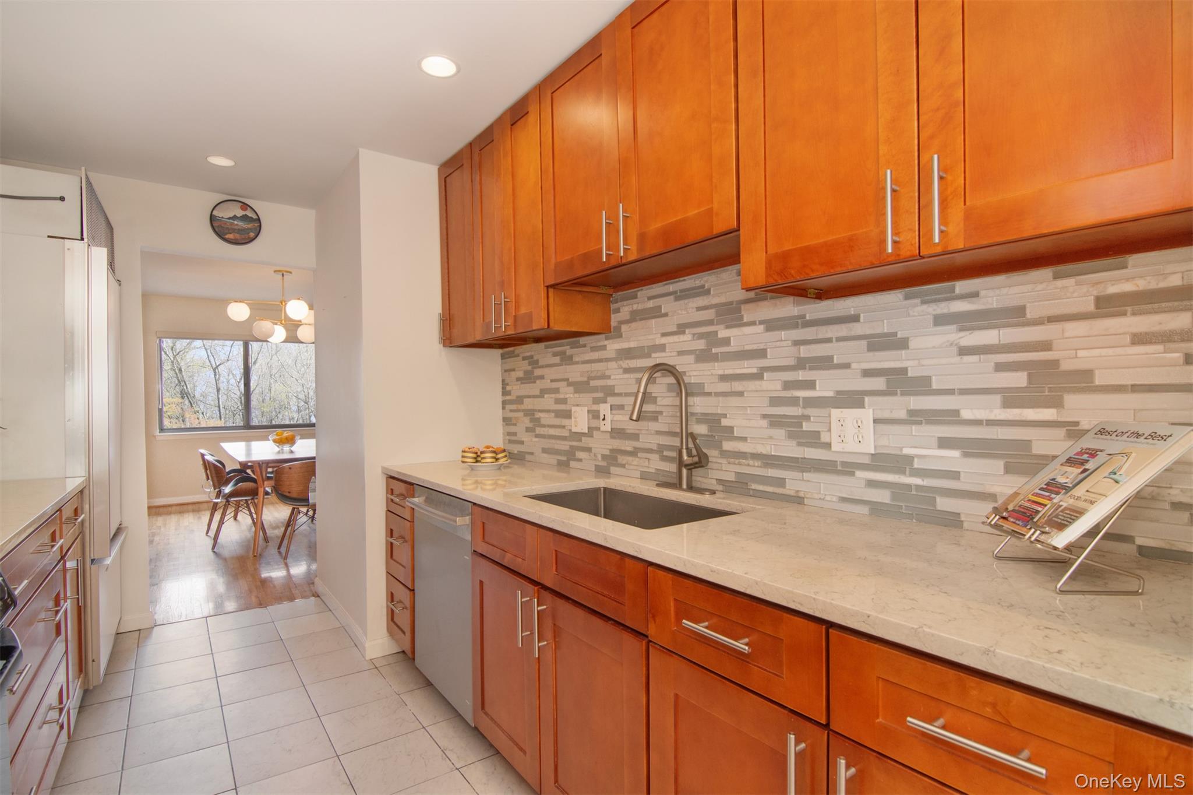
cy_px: 398
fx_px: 547
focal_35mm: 16
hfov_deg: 95.0
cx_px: 596
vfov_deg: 72.0
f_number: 8
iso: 640
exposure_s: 1/40
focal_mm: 11
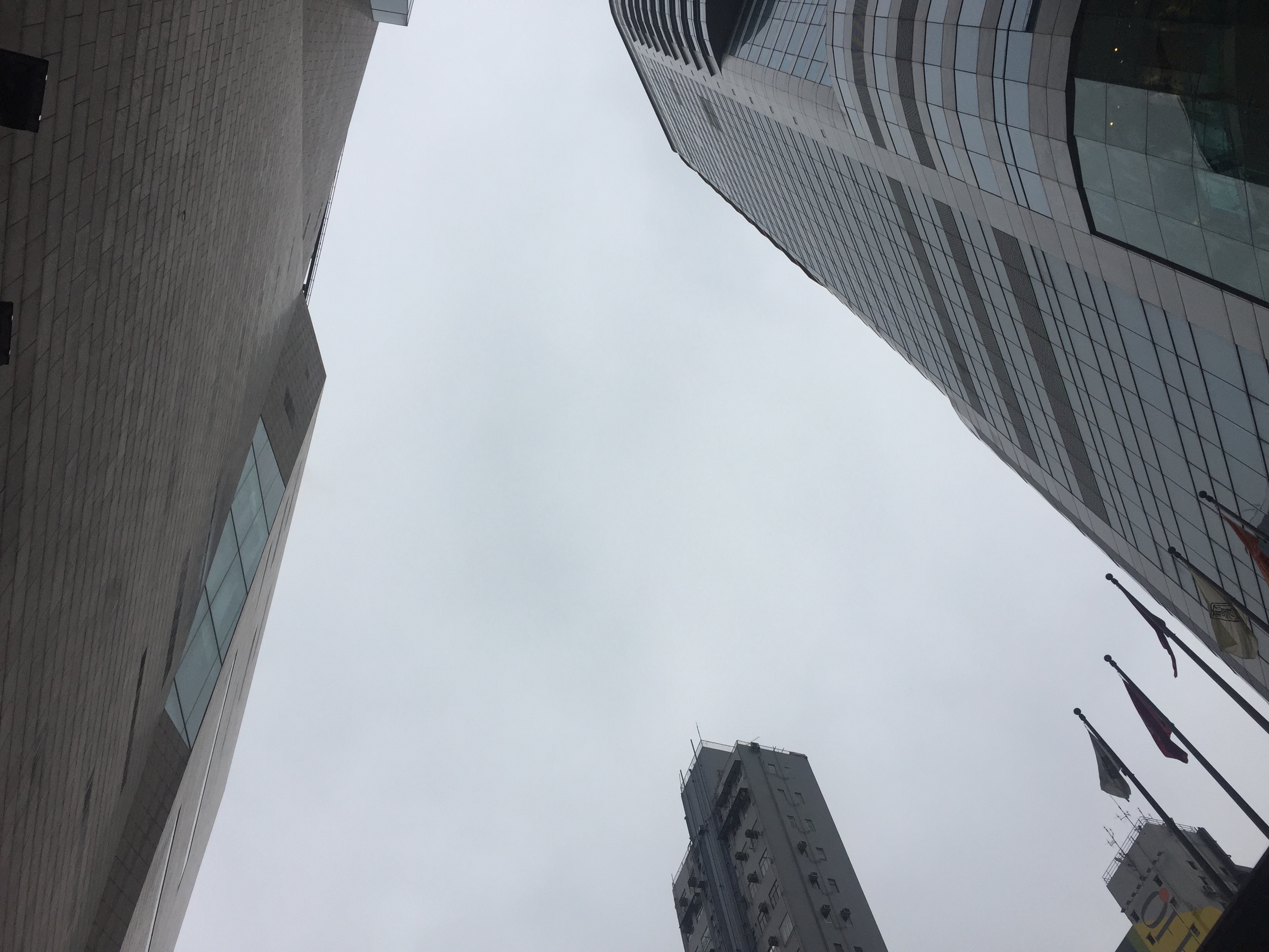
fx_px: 1063
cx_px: 634
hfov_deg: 61.7
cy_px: 476
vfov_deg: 48.2
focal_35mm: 29
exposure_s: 1/5650
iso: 32
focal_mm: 4.15
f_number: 2.2
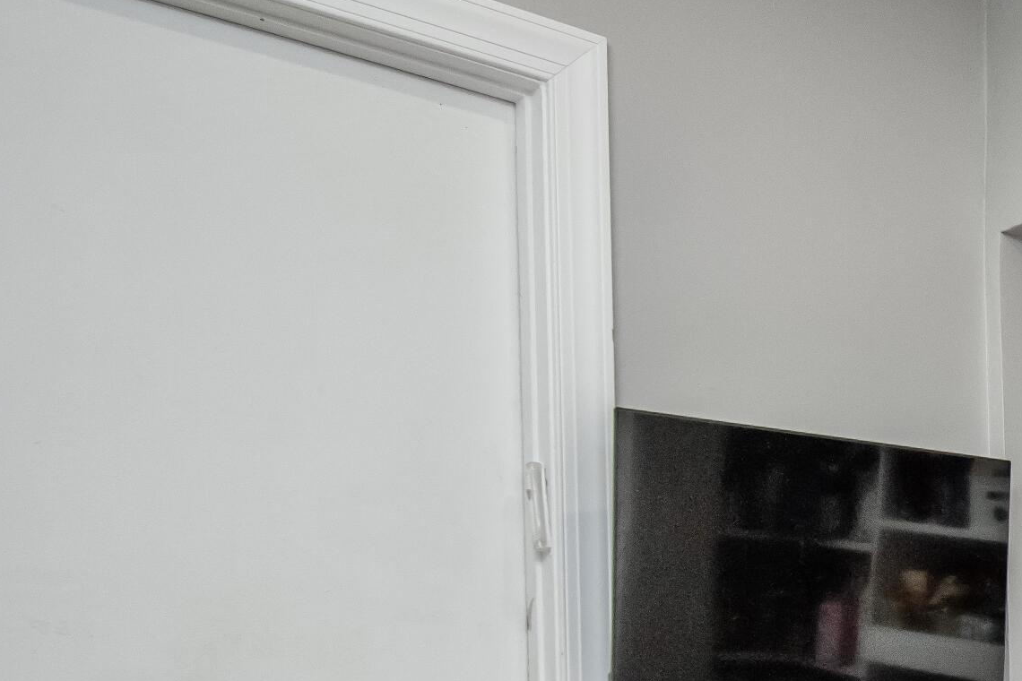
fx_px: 1457
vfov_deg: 24.9
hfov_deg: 33.0
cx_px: 1167
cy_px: 705
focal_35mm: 51
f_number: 4.8
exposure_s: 1/200
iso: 1400
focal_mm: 13
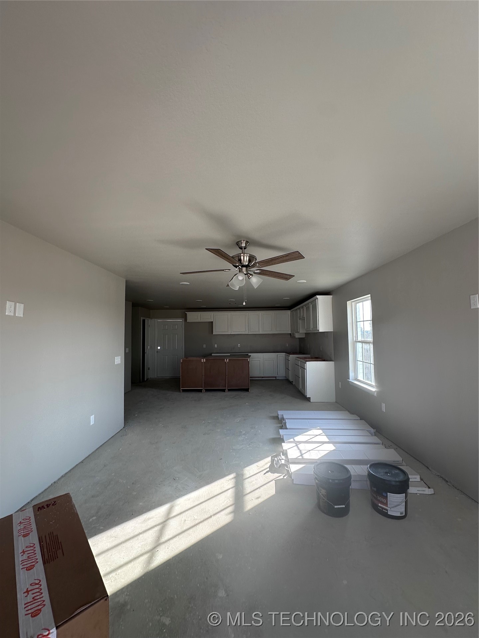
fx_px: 258
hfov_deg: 85.7
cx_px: 240
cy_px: 319
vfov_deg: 102.1
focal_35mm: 14
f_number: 2.2
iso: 40
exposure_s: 1/111
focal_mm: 2.22
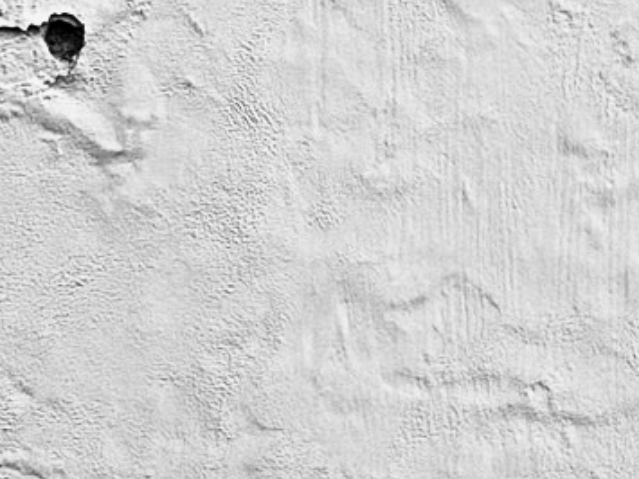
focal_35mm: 154
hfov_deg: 12.8
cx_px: 389
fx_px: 2842
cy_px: -502
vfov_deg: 9.0
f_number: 1.6
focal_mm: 5.96
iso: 64
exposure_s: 1/121
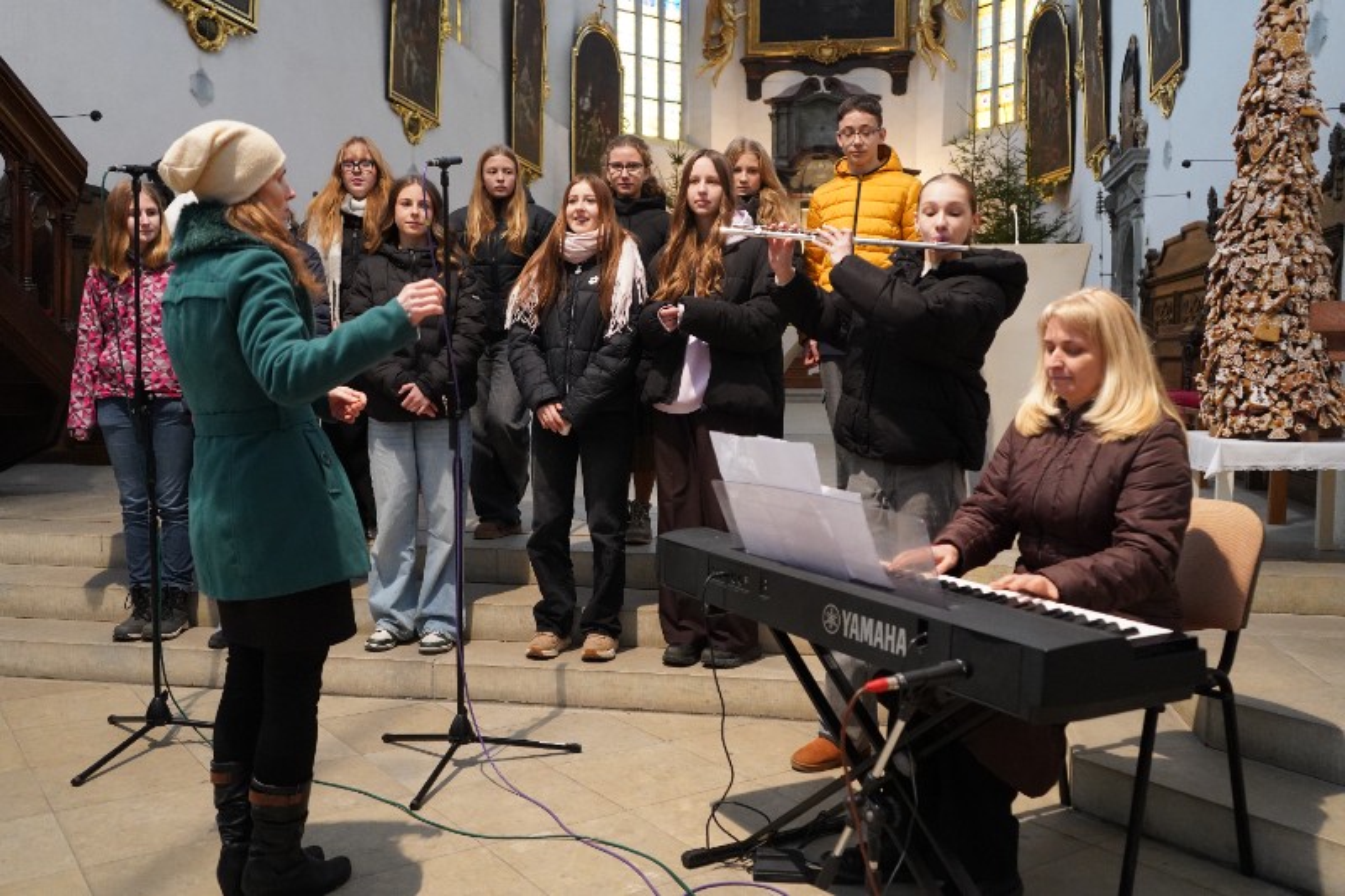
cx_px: 672
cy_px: 448
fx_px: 1158
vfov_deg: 42.3
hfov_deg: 60.3
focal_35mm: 31
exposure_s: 1/100
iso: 5000
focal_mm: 31
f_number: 4
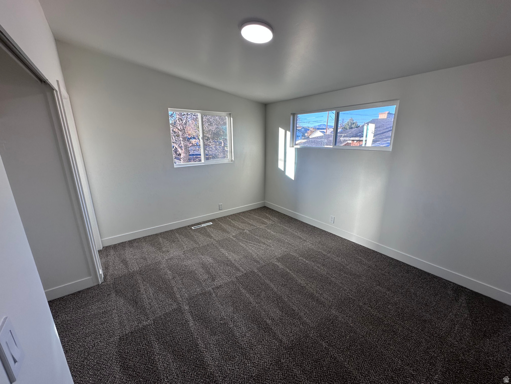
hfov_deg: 102.1
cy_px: 192
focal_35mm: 14
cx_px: 256
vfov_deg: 85.7
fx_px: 207
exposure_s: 1/120
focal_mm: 2.22
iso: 40
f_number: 2.2
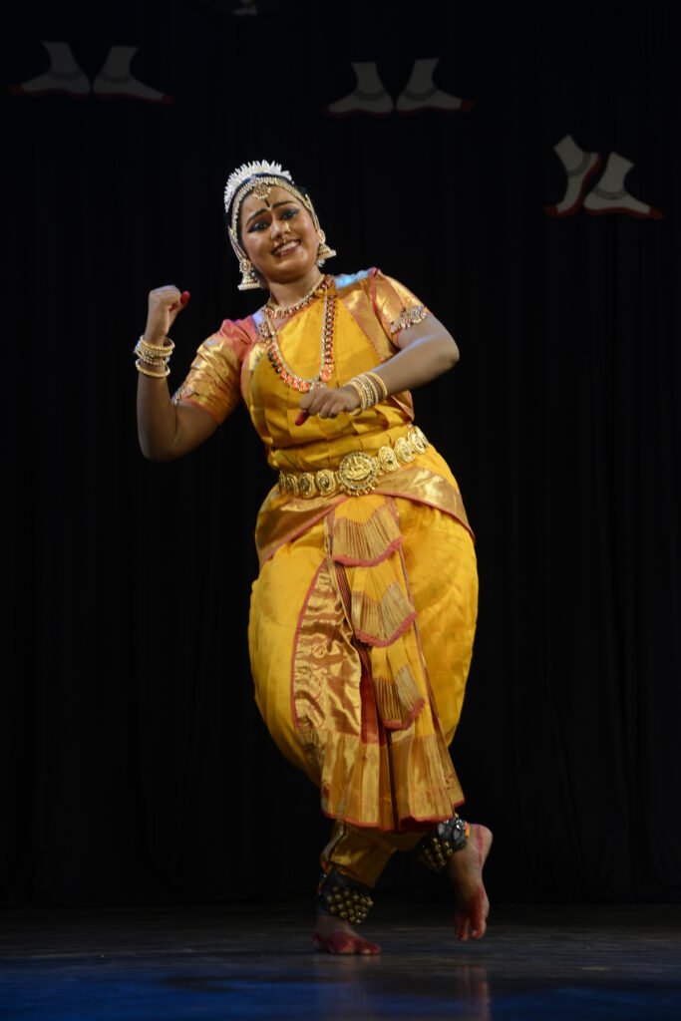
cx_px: 340
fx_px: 4113
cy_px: 510
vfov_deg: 14.2
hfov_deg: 9.5
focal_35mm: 145
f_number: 8
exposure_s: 1/100
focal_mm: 145
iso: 400
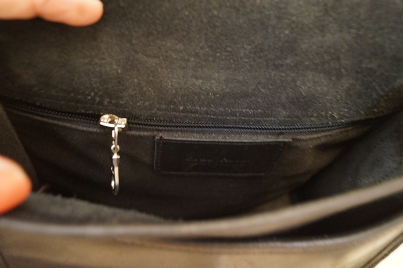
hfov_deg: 57.3
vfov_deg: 39.9
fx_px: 369
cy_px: 134
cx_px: 202
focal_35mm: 33
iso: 3200
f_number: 4
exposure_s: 1/15
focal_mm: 22
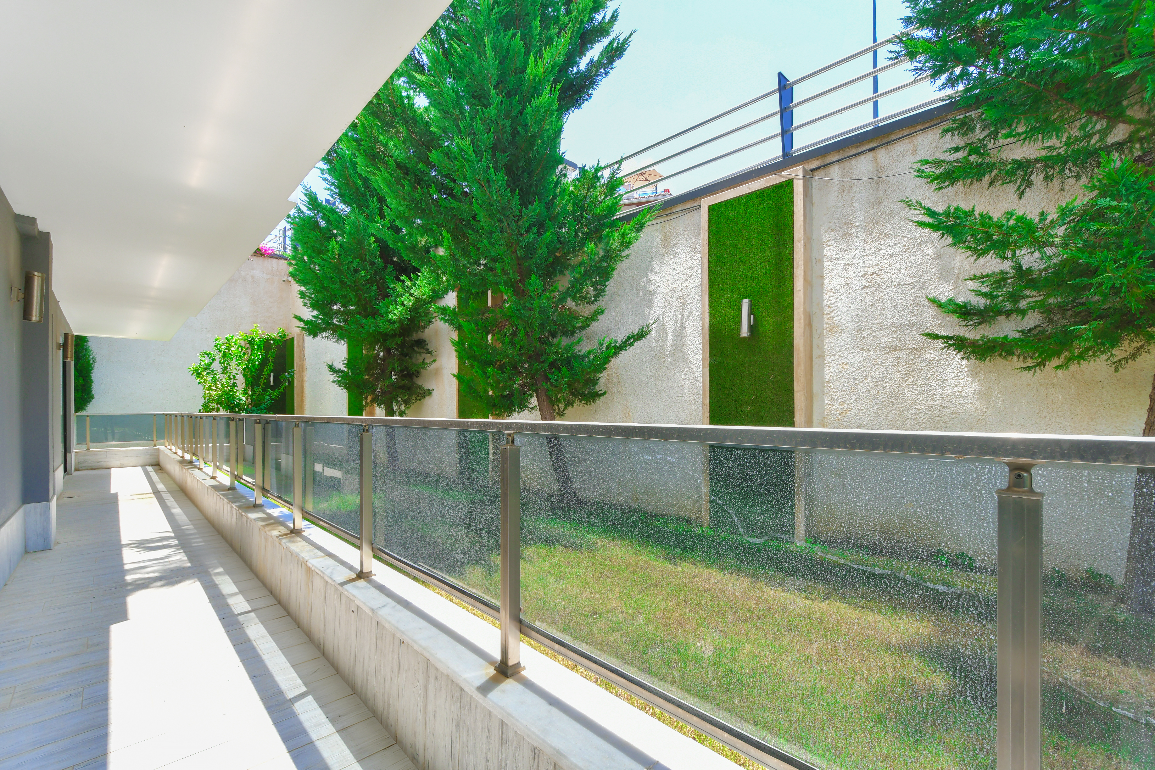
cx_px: 578
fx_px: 481
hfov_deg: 100.4
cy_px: 385
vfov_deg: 77.3
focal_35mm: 15
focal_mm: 10
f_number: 8
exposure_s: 1/60
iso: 100
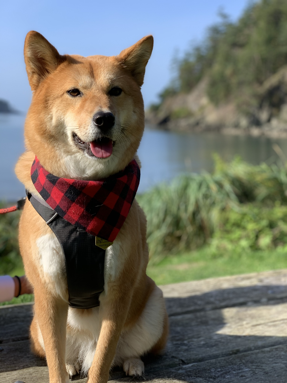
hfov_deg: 28.0
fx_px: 575
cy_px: 192
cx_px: 144
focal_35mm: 52
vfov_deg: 36.8
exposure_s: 1/510
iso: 16
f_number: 2.4
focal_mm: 6
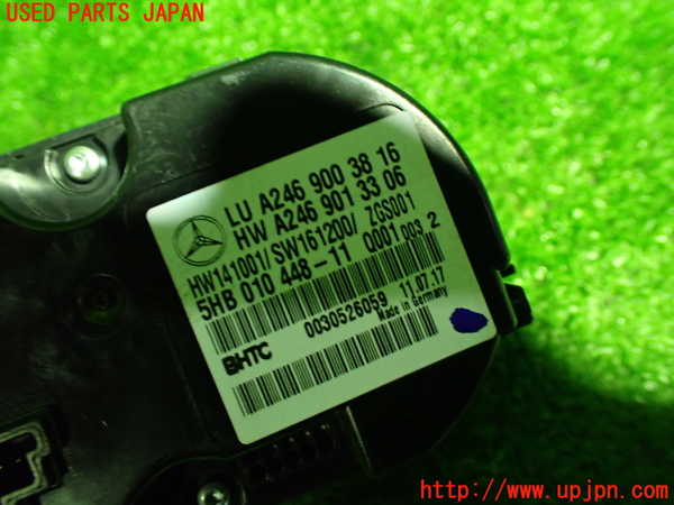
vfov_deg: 46.8
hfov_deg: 60.0
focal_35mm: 30
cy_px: 252
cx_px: 337
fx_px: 584
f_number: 2.3
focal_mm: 5.4
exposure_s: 1/30
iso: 800
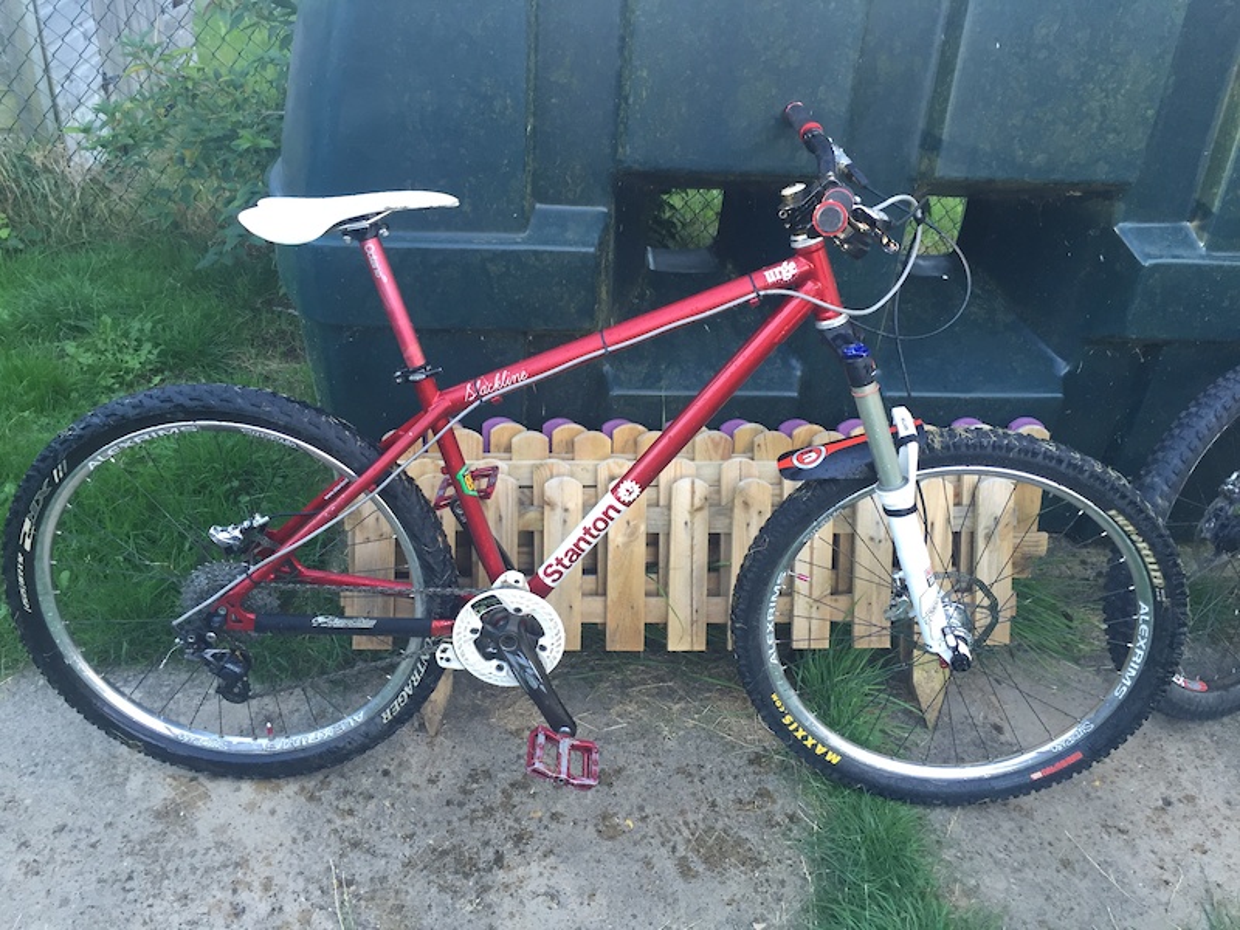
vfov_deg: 48.2
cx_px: 620
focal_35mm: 29
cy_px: 465
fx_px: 1039
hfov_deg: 61.7
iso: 32
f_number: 2.2
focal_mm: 4.15
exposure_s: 1/33
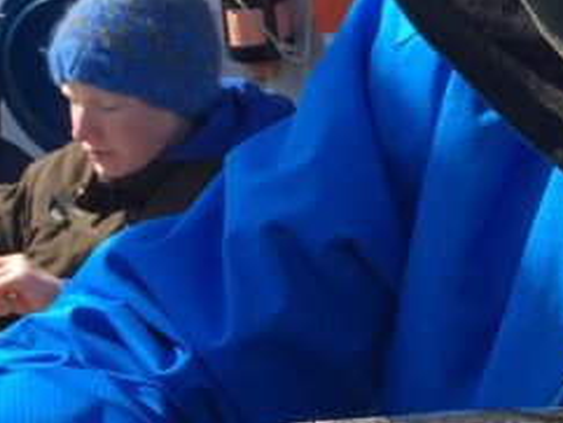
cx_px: 1119
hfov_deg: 11.6
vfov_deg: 9.5
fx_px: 2506
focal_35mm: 154
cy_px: -42
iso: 32
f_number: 2.2
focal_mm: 4.15
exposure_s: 1/1014
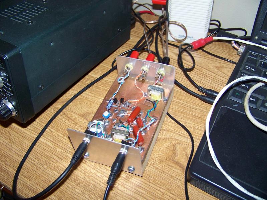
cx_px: 134
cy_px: 100
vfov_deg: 39.7
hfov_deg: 51.4
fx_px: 278
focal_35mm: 36
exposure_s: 1/30
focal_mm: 5.85
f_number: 2.8
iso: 200
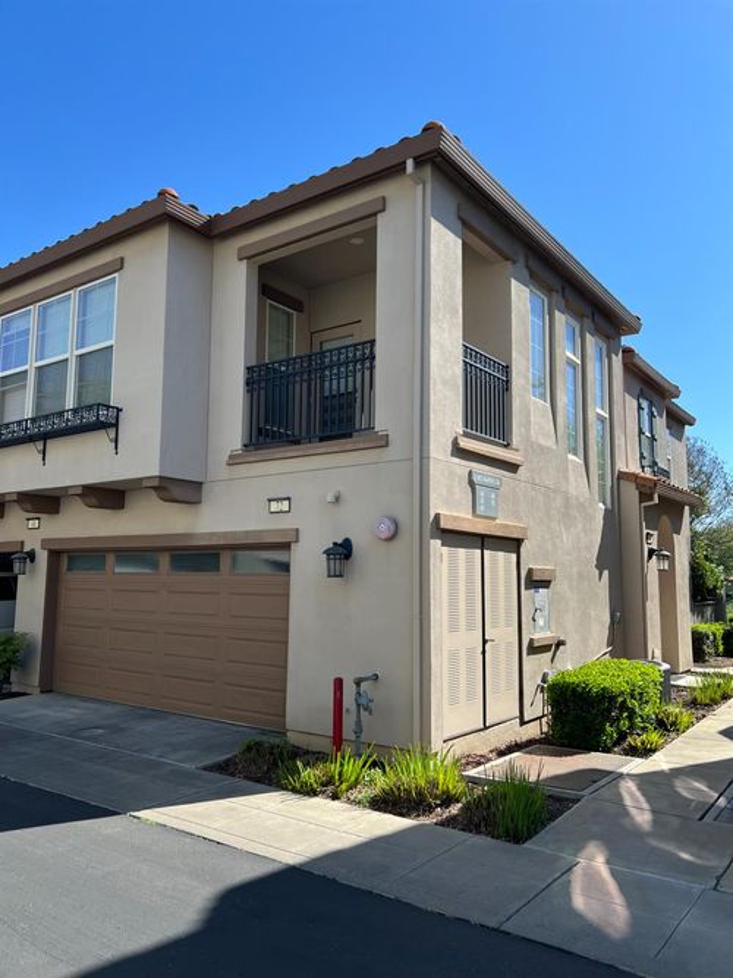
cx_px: 366
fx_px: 734
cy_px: 489
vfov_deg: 67.3
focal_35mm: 26
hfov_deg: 53.0
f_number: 1.5
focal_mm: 5.7
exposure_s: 1/2632
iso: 50
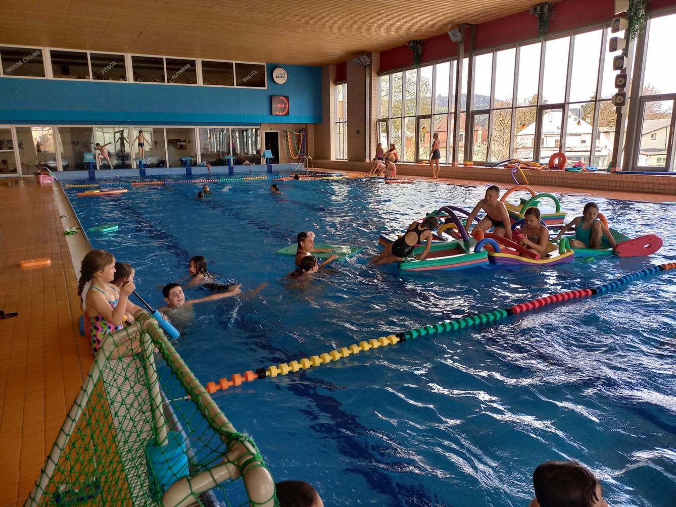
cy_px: 254
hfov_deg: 69.4
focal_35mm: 25
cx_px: 338
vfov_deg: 54.9
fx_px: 488
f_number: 1.8
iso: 80
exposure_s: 1/100
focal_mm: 4.65
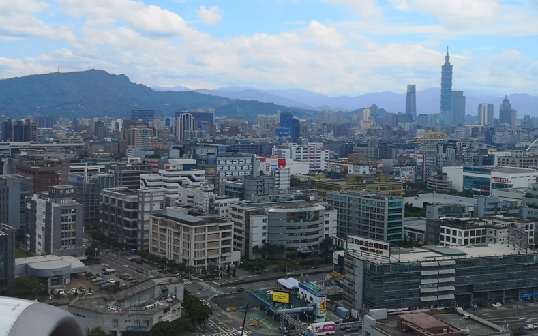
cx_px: 269
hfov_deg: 46.2
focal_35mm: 43
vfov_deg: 29.8
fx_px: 630
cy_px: 136
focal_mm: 3.95
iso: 50
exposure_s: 1/1590
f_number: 1.8
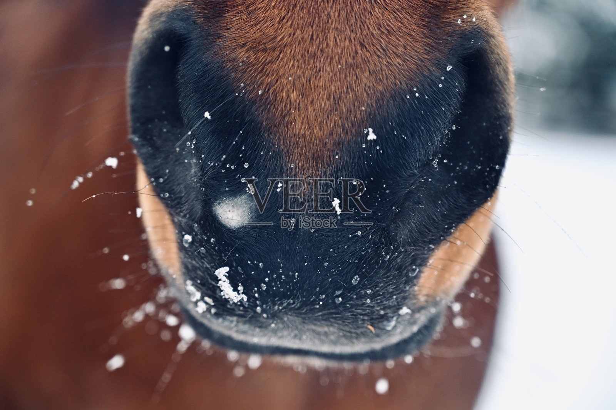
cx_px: 308
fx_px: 1197
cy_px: 205
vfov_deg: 19.4
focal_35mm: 70
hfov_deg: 28.9
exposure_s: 1/125
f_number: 4
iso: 450
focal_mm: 70
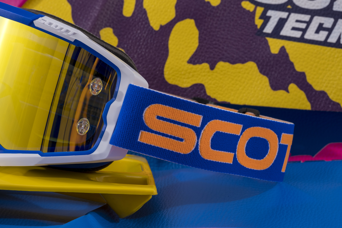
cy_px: 114
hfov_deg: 17.1
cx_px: 171
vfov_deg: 11.4
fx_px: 1140
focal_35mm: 120
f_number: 14
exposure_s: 1/125
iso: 250
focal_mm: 80
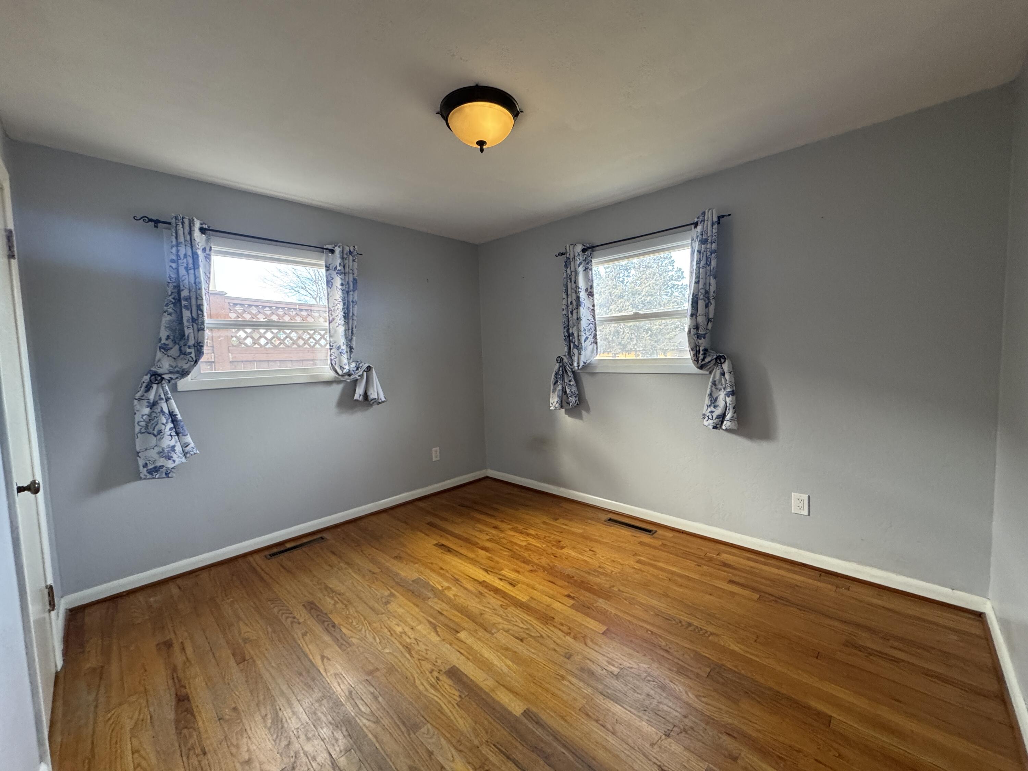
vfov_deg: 85.7
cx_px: 514
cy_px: 386
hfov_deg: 102.1
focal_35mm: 14
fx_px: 416
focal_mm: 2.22
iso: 320
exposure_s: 1/120
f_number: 2.2
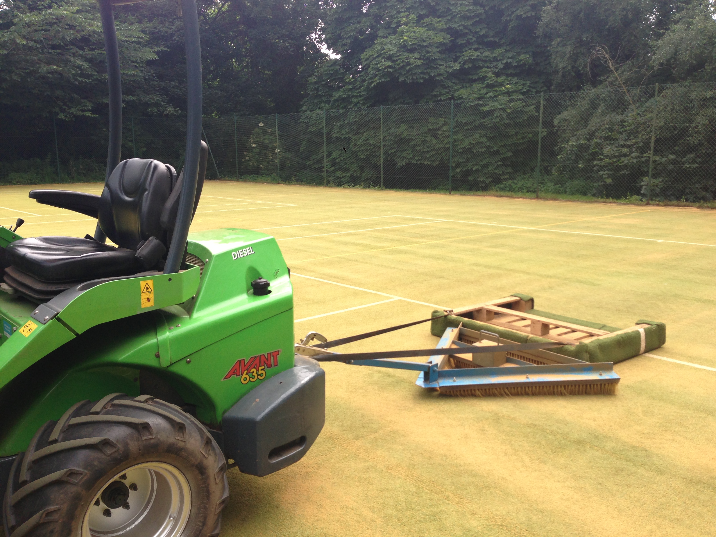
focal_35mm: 33
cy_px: 268
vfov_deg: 42.9
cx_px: 358
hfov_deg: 55.4
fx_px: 683
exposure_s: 1/450
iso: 50
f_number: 2.4
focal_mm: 4.13
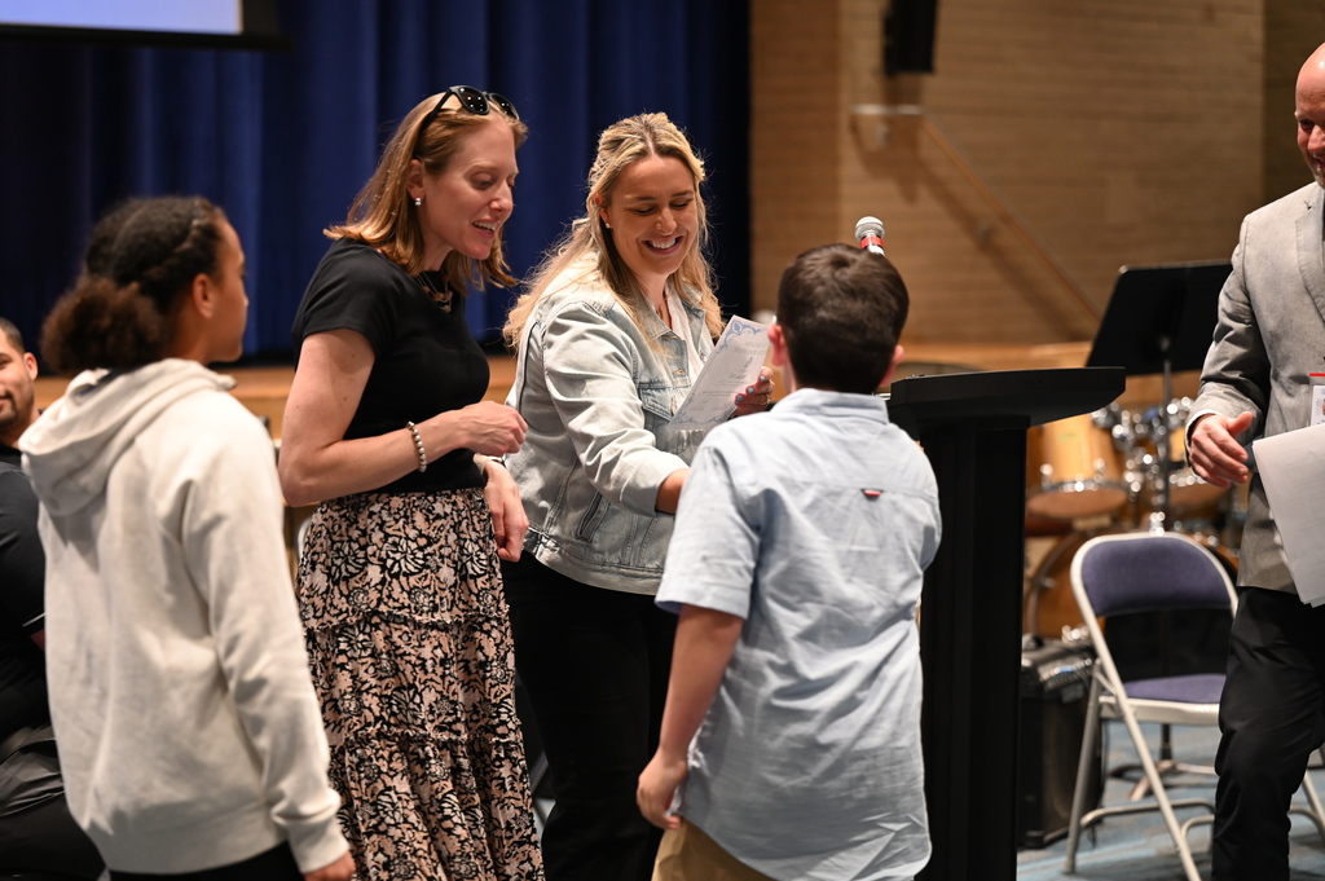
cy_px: 440
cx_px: 662
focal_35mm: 99
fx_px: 3641
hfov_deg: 20.6
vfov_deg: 13.8
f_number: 2.8
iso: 2000
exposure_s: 1/125
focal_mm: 99
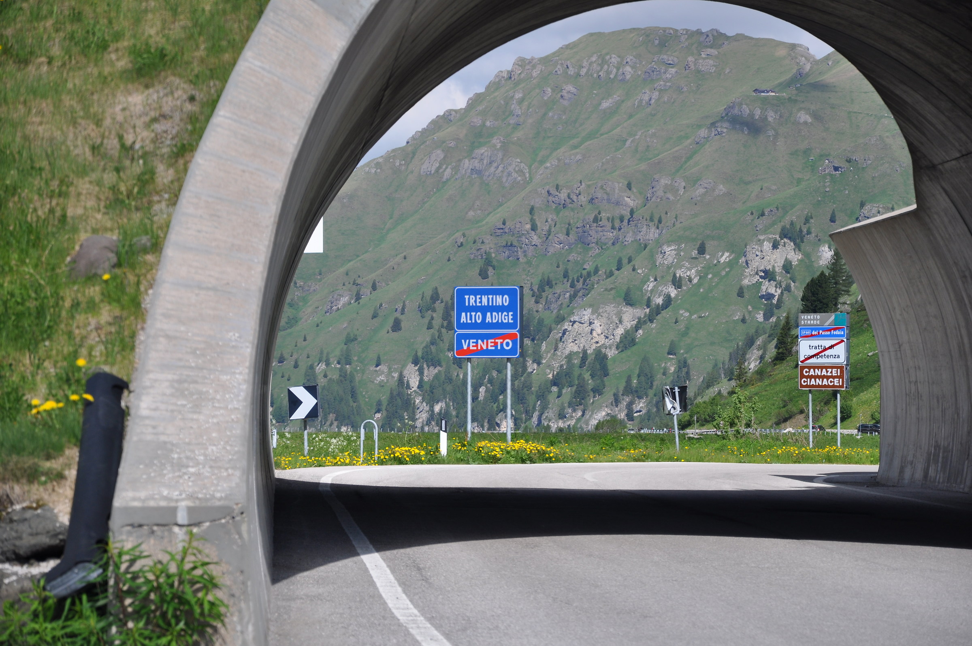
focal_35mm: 158
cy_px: 323
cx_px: 486
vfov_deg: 8.7
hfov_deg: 13.1
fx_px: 4247
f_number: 8
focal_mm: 105
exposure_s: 1/250
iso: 200
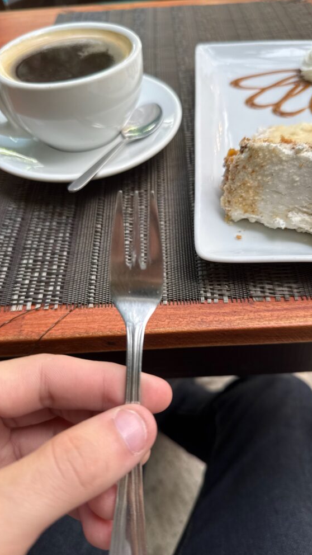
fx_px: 397
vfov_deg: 69.9
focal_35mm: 27
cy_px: 272
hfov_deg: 42.9
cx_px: 156
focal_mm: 6.76
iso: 50
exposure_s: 1/121
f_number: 1.78
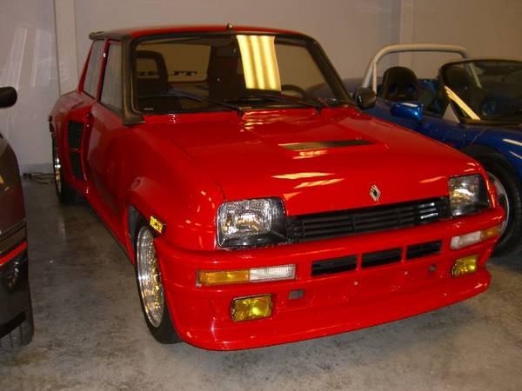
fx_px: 573
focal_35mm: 38
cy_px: 196
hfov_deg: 49.0
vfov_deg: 37.7
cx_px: 261
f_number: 2.8
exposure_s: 1/60
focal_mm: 7.9
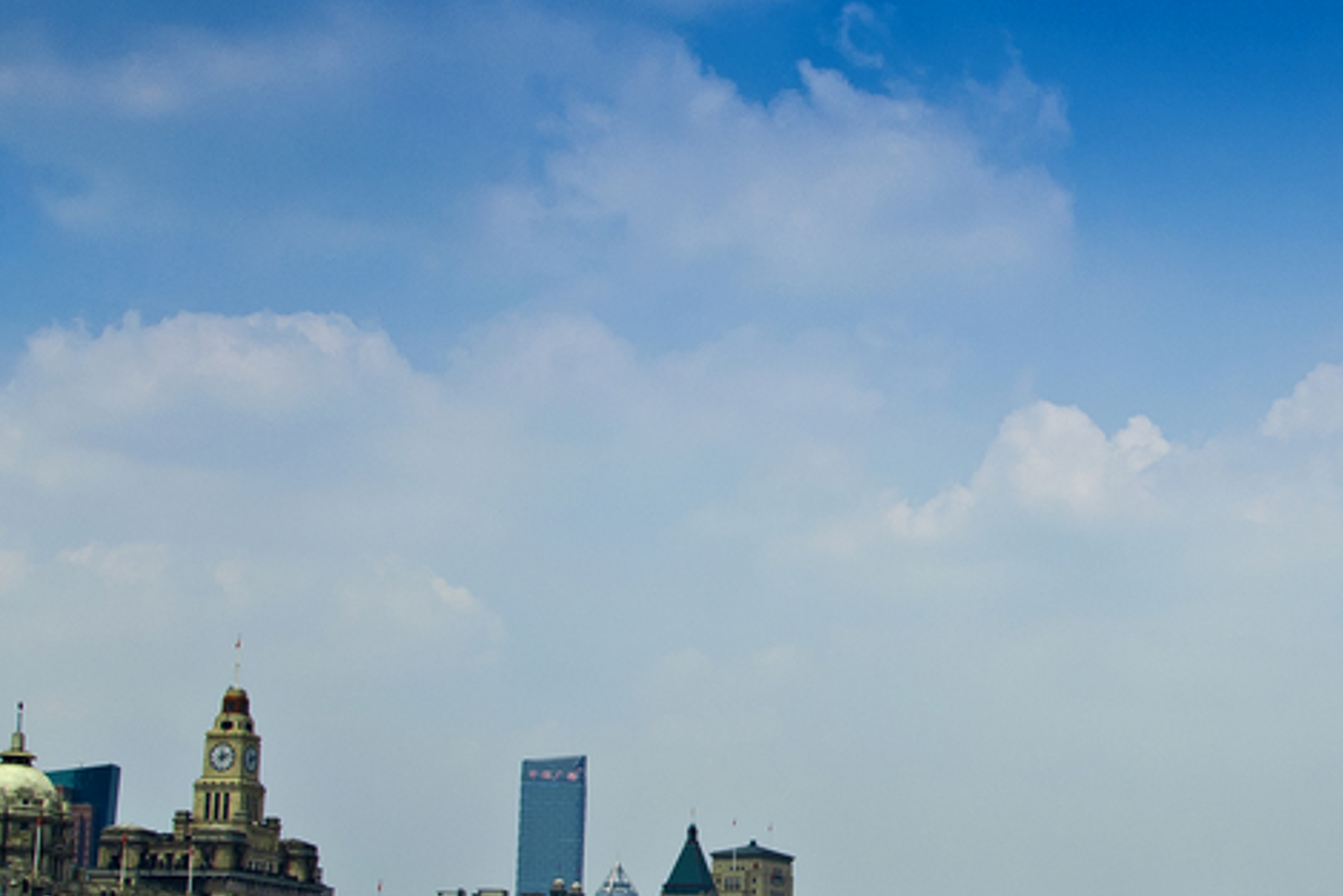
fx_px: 2575
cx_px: 962
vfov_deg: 19.6
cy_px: 653
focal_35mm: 69
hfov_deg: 28.9
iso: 100
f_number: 13
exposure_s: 1/250
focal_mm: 24
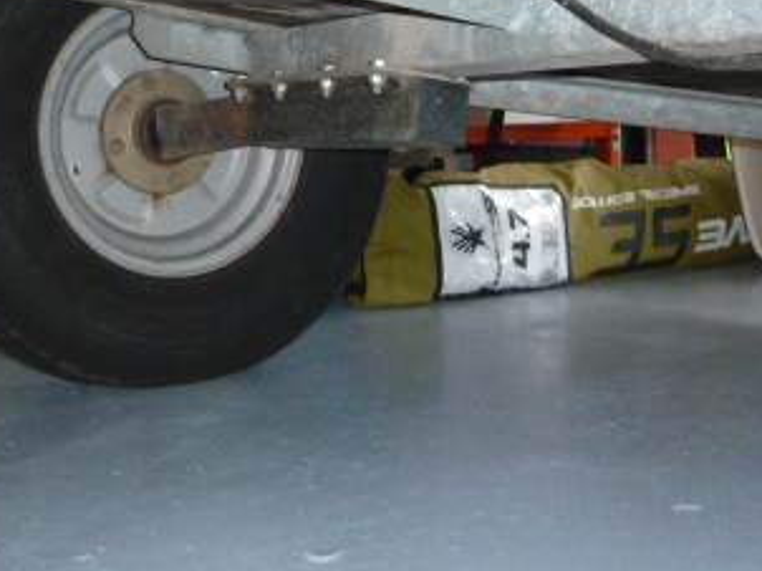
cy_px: 131
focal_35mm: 53
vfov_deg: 27.1
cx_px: 328
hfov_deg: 36.1
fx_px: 1166
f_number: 3.3
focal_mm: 4.1
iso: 200
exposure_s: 1/20
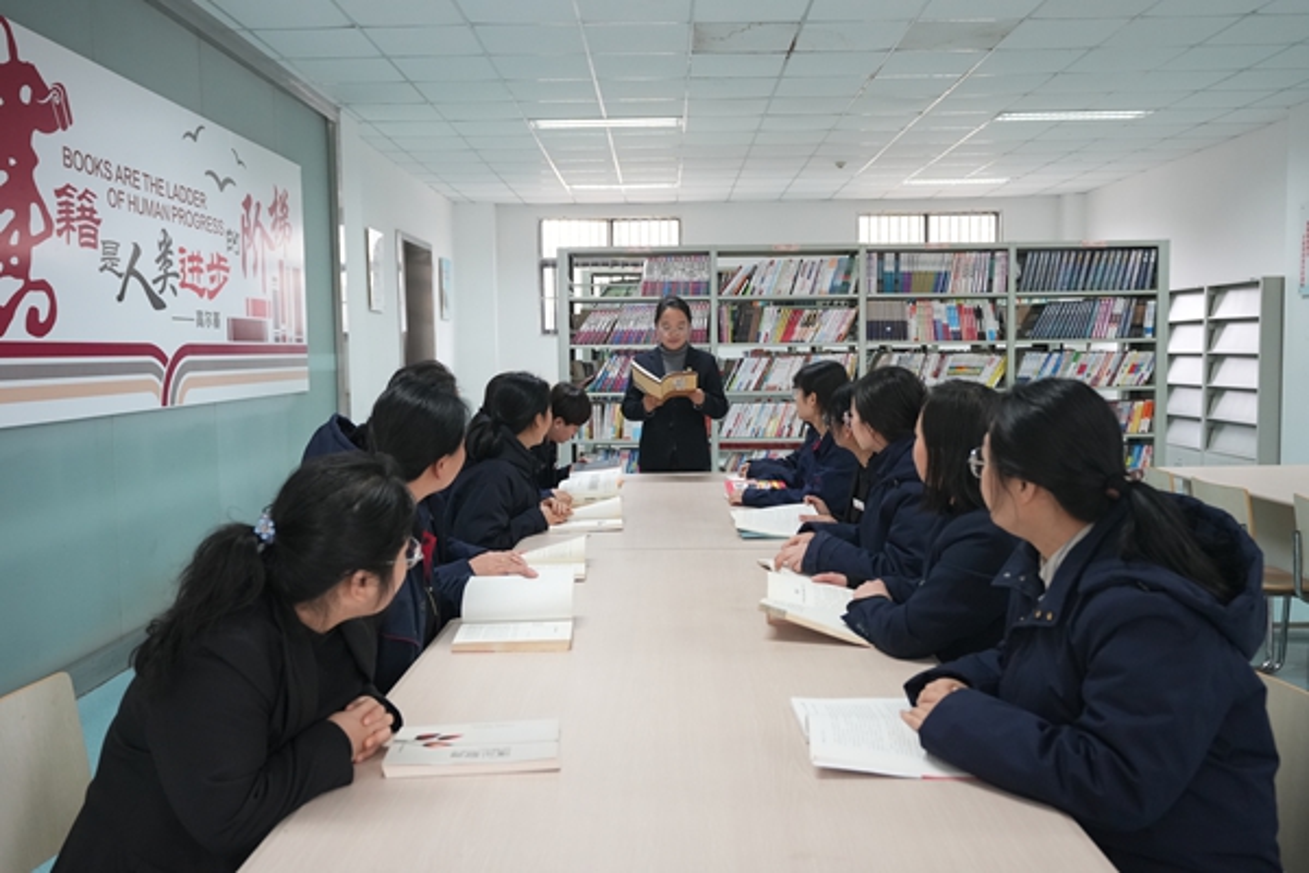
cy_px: 436
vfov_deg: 43.6
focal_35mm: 30
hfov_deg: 61.9
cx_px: 654
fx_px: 1091
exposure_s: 1/100
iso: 4000
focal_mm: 30
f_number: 5
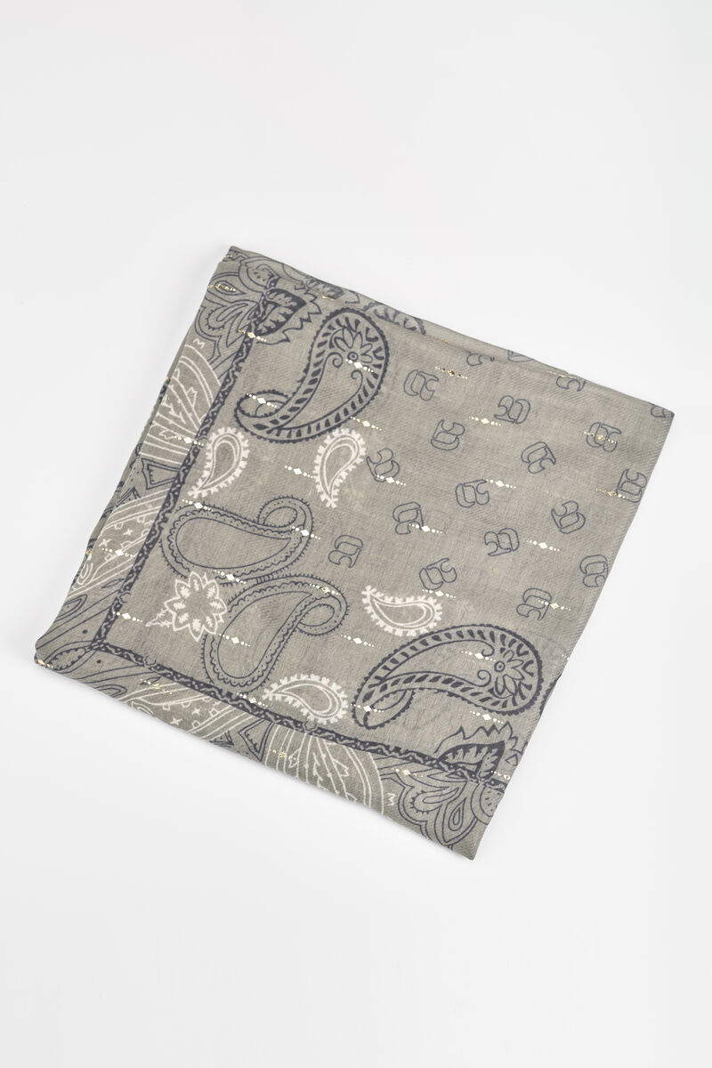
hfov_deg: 27.0
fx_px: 1483
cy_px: 534
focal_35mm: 50
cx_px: 356
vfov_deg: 39.6
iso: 100
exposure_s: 1/160
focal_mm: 50
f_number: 7.1
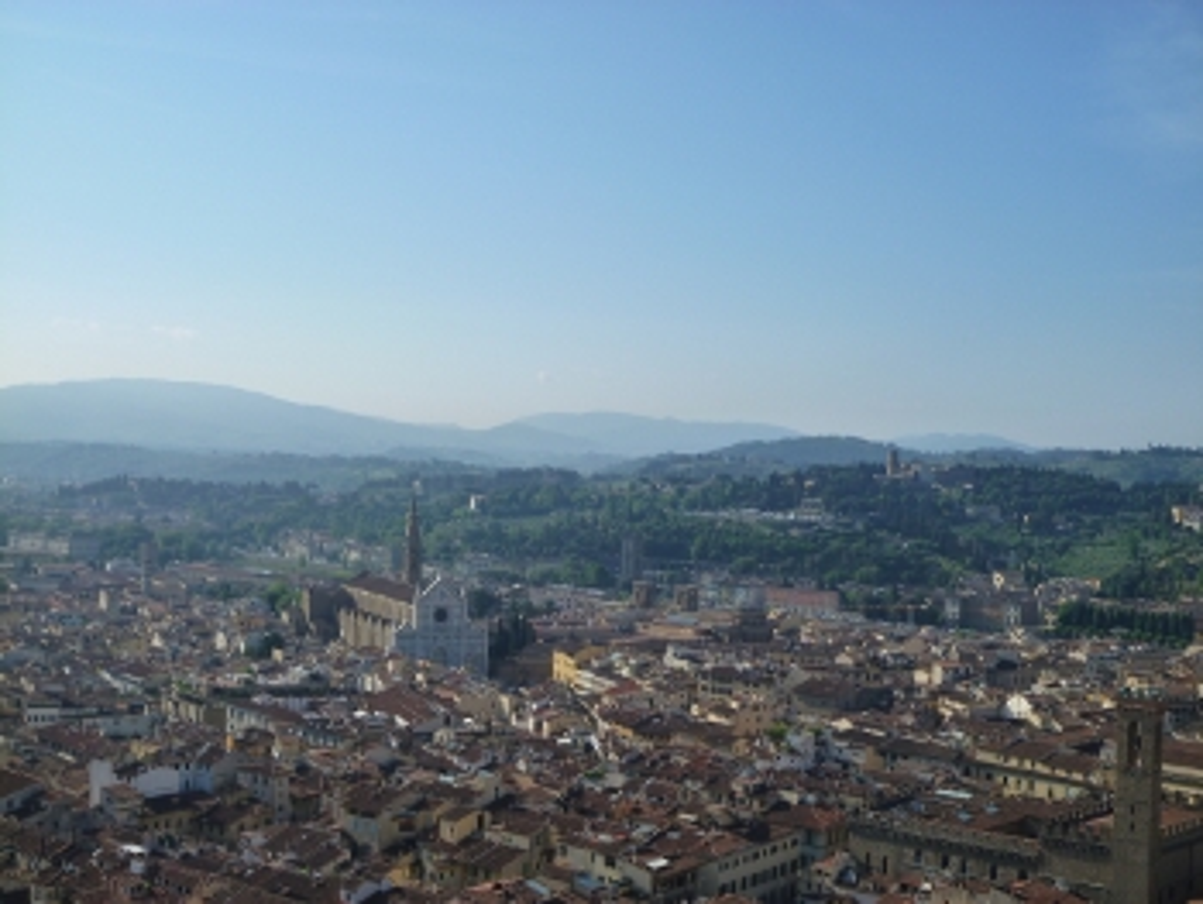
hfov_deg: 40.4
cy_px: 452
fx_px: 1634
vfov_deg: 30.9
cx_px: 602
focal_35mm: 47
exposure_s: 1/500
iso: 125
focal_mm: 8.3
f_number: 5.6
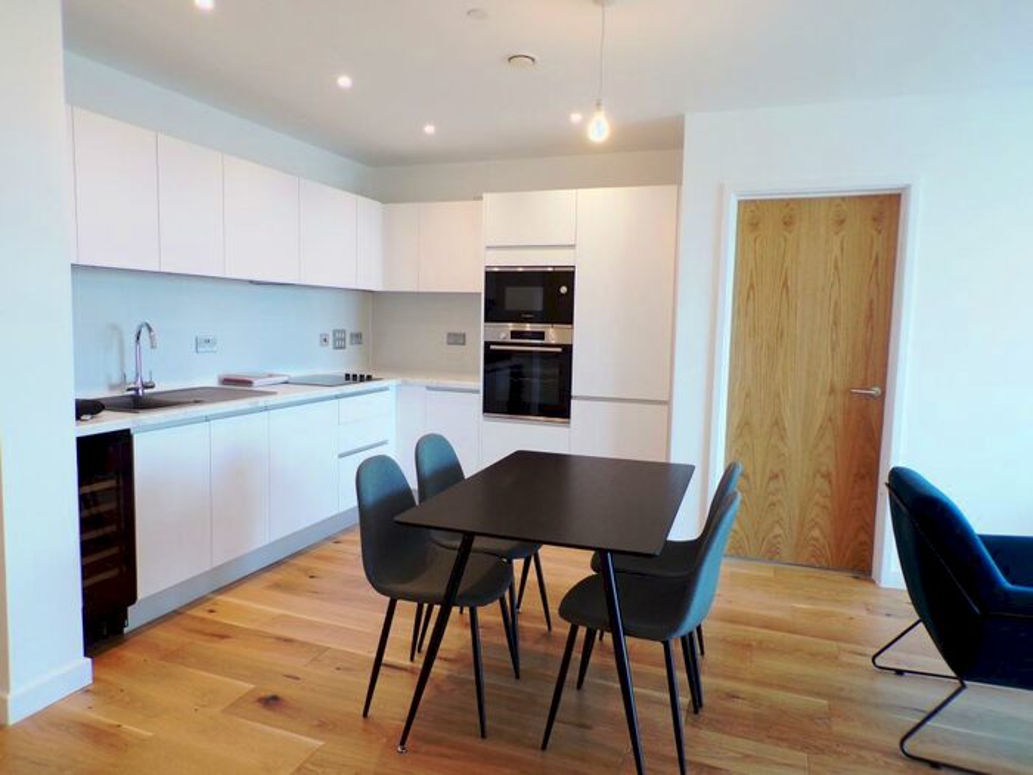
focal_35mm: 24
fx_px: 716
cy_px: 388
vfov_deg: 56.8
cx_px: 516
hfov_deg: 71.6
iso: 118
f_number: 3
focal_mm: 4.3
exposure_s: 1/34
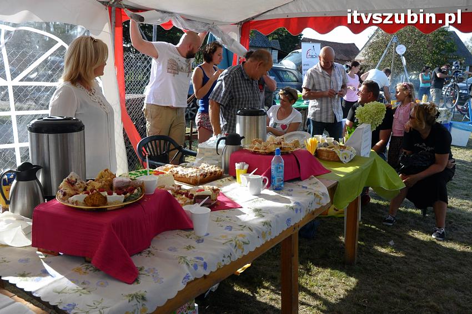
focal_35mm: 27
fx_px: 354
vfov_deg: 47.8
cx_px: 236
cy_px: 157
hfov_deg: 67.4
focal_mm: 18
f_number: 10
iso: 800
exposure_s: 1/400
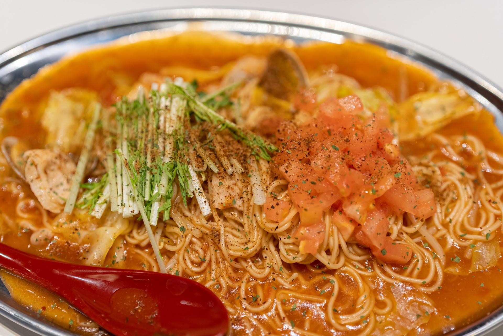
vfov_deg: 27.0
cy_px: 168
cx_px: 252
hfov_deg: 39.6
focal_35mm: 50
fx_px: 699
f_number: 2.2
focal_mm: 50
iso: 640
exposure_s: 1/100
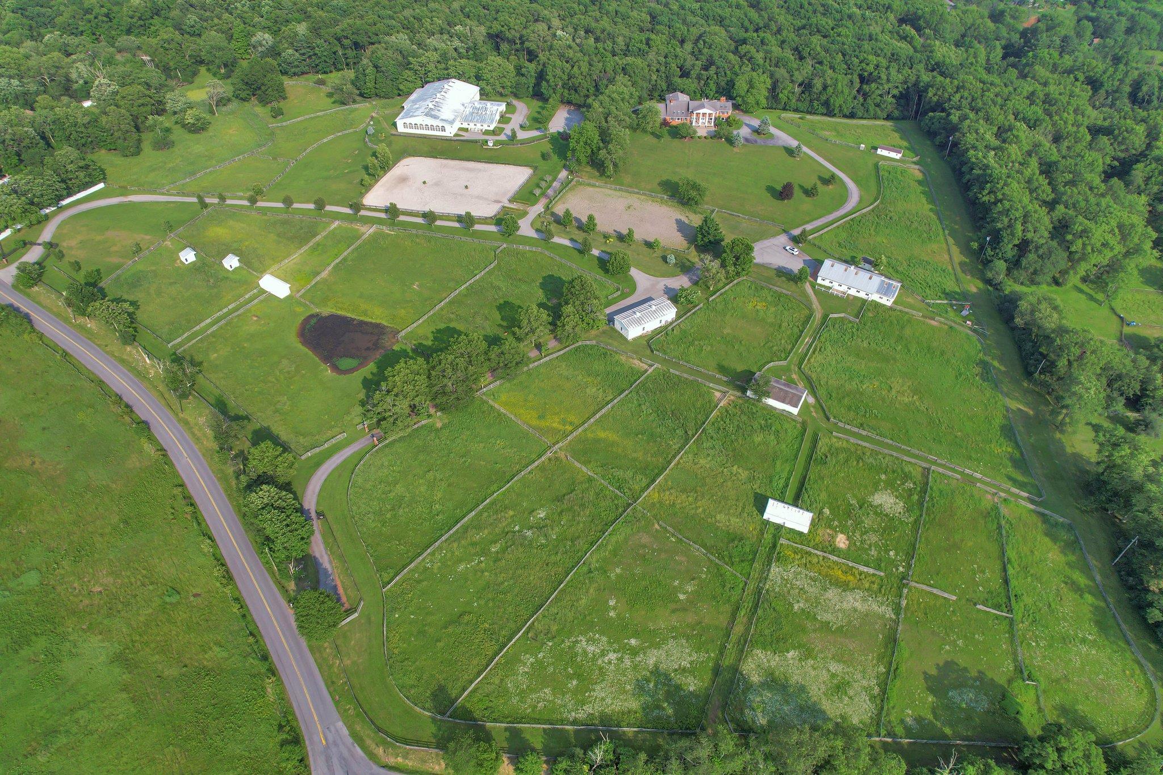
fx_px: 711
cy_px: 388
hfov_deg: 78.6
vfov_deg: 57.2
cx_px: 582
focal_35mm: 22
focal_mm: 8.38
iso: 100
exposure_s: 1/1000
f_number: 2.8
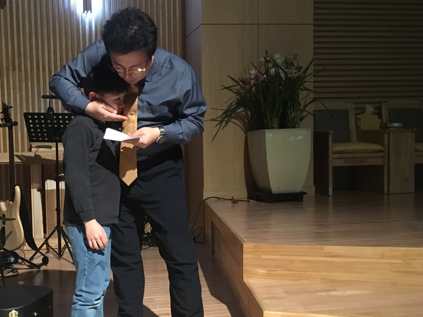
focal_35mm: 42
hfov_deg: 44.0
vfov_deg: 34.3
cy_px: 172
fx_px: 513
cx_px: 134
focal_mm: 4.15
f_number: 2.2
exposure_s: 1/15
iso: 320
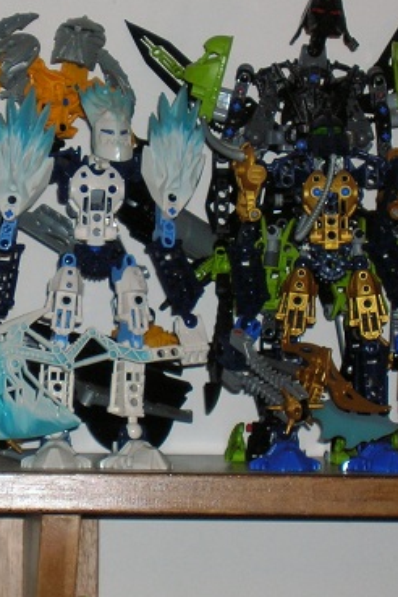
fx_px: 3333
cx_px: 66
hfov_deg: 6.8
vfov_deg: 10.2
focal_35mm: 201
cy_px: 179
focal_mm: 17.1
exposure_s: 1/60.1
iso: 84
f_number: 4.9
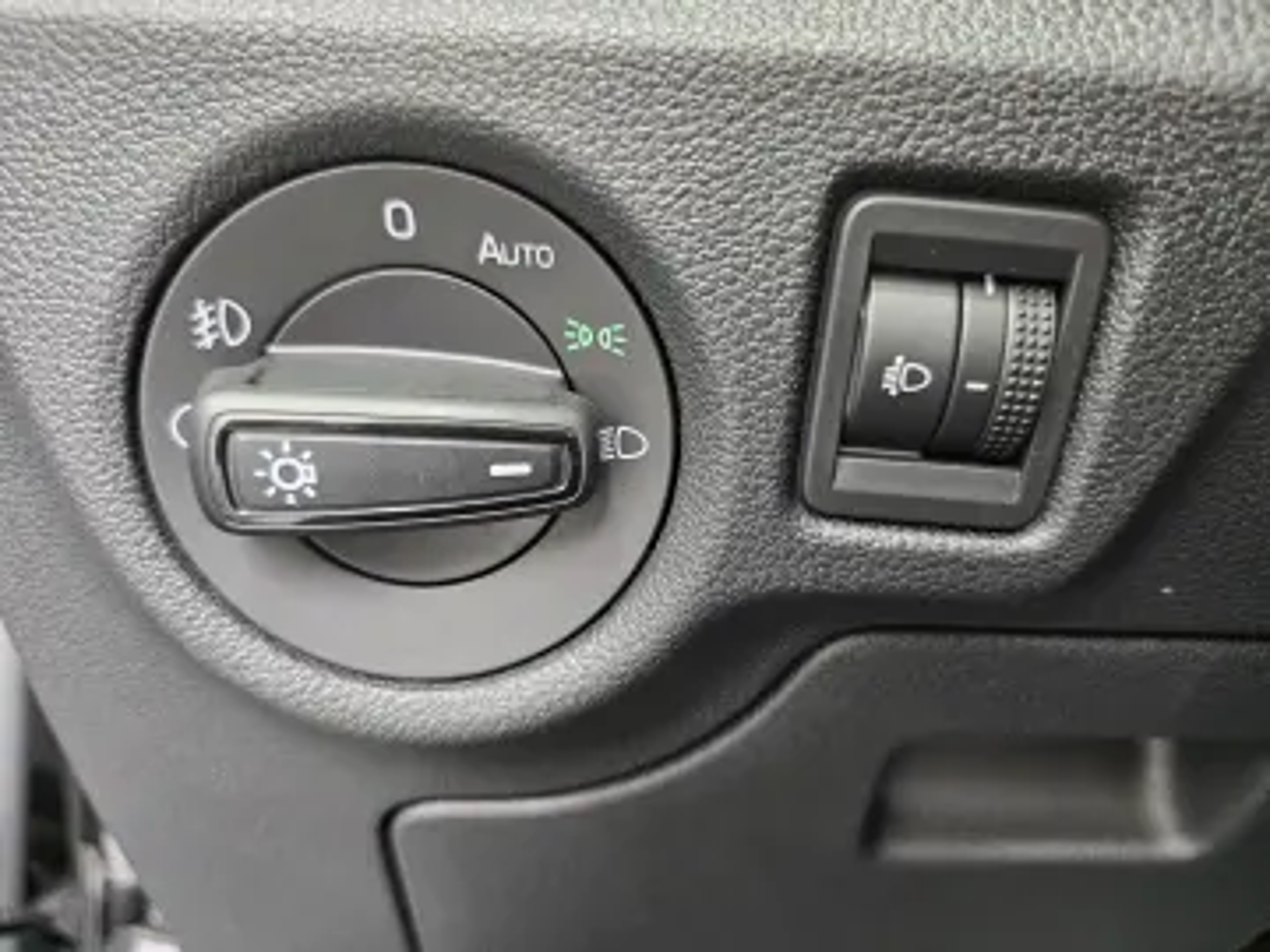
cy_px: 476
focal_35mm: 23
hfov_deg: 73.9
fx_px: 844
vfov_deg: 58.9
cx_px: 635
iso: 800
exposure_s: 1/100
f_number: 1.7
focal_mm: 6.3
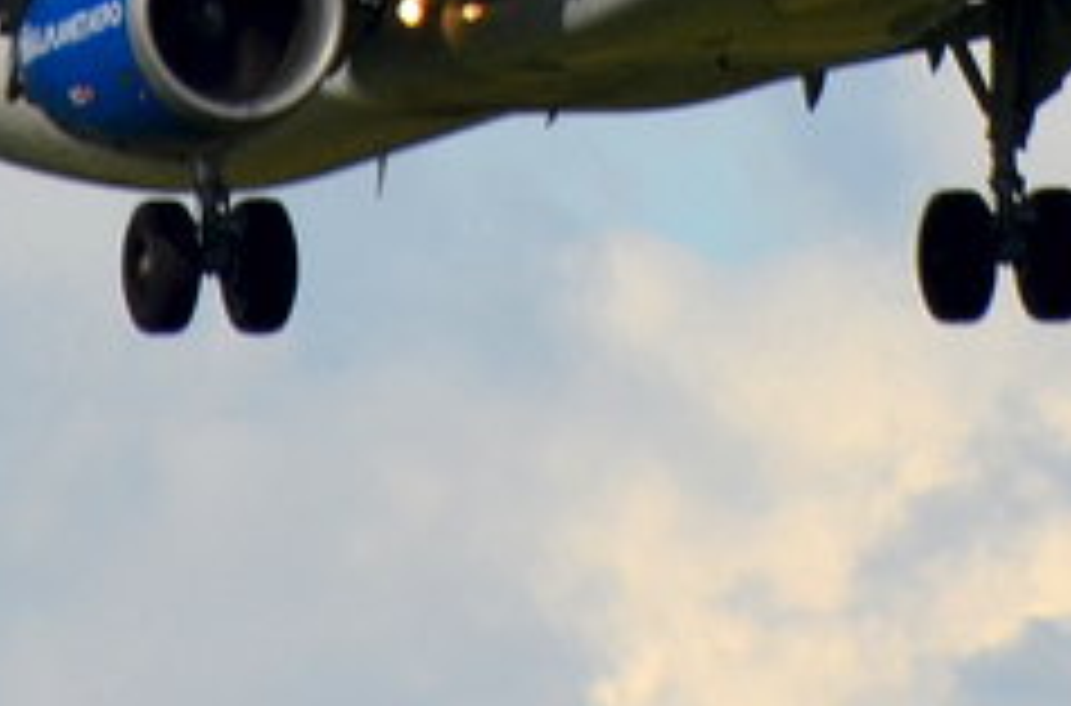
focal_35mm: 2270
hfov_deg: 0.9
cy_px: -922
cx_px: 788
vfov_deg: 0.6
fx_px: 67310
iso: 200
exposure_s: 1/1000
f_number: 8
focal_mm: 300
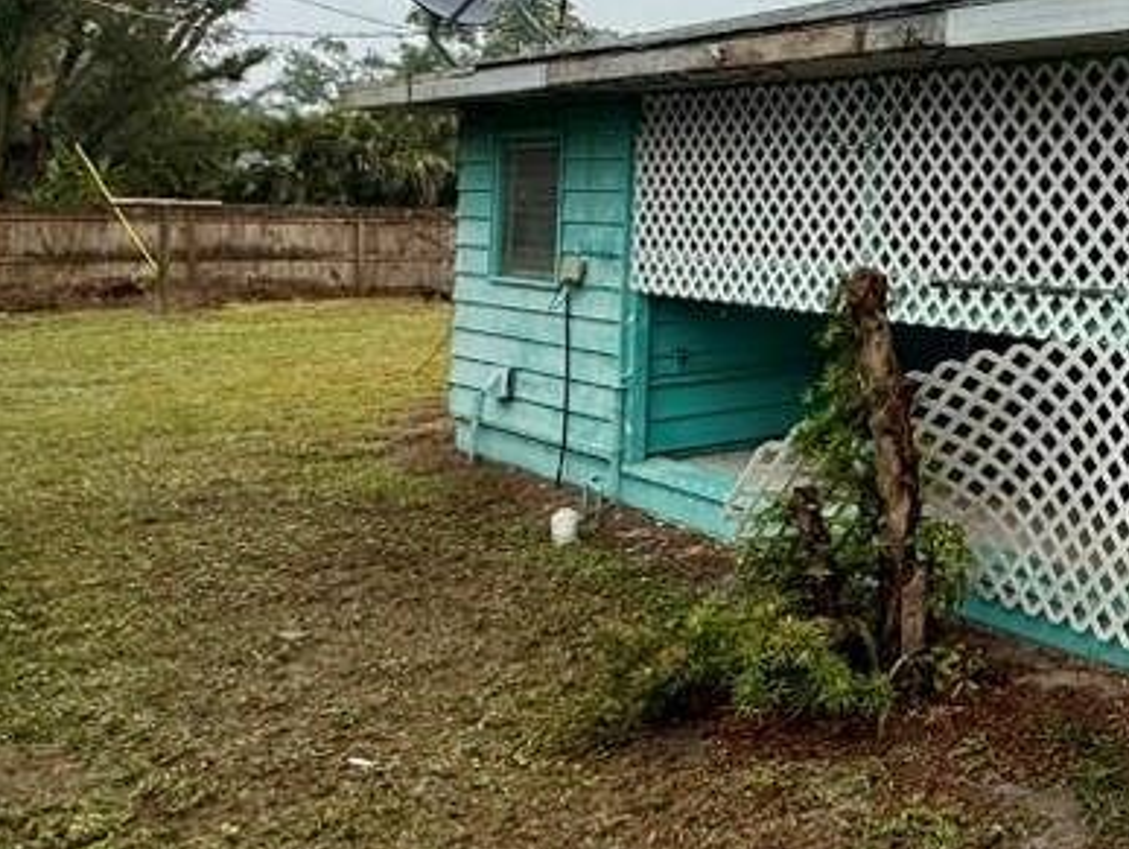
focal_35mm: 37
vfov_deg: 37.5
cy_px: 181
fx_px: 1208
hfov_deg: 39.2
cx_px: 1295
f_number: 2.2
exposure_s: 1/942
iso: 50
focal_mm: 2.22
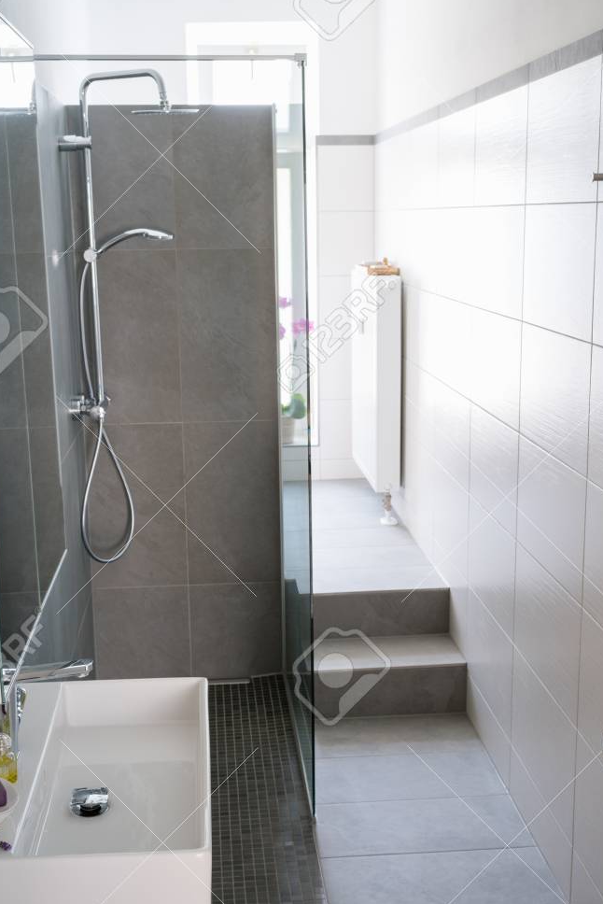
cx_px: 303
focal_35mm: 47
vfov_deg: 41.9
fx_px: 1180
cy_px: 498
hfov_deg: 28.7
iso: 100
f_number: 8
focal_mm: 35
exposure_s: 2
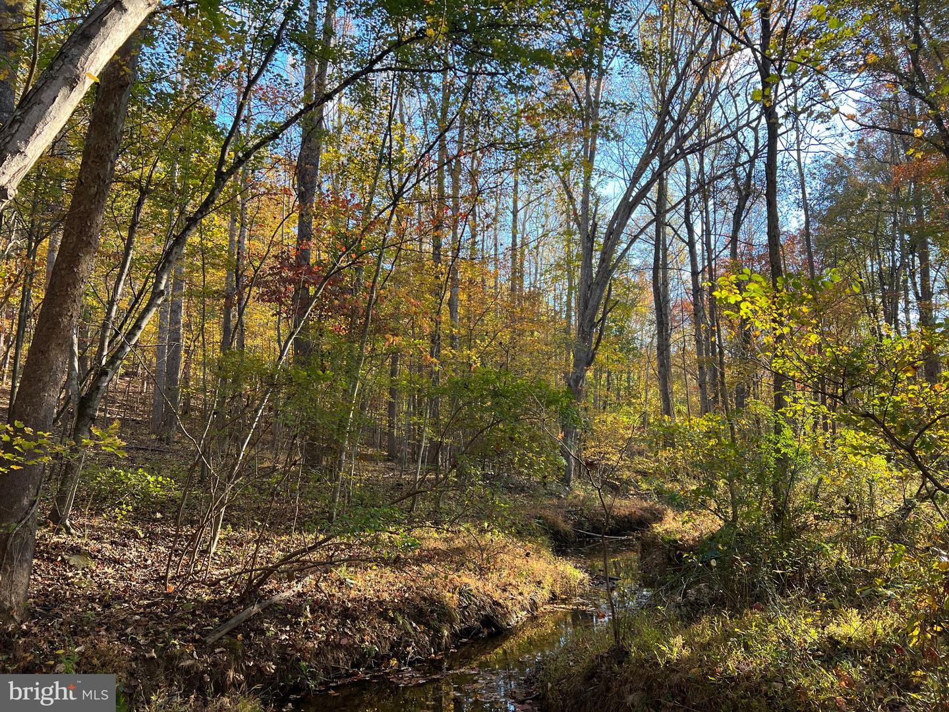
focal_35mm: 26
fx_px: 713
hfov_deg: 67.3
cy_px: 356
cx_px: 474
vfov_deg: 53.1
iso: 40
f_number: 1.5
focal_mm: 5.7
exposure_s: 1/201
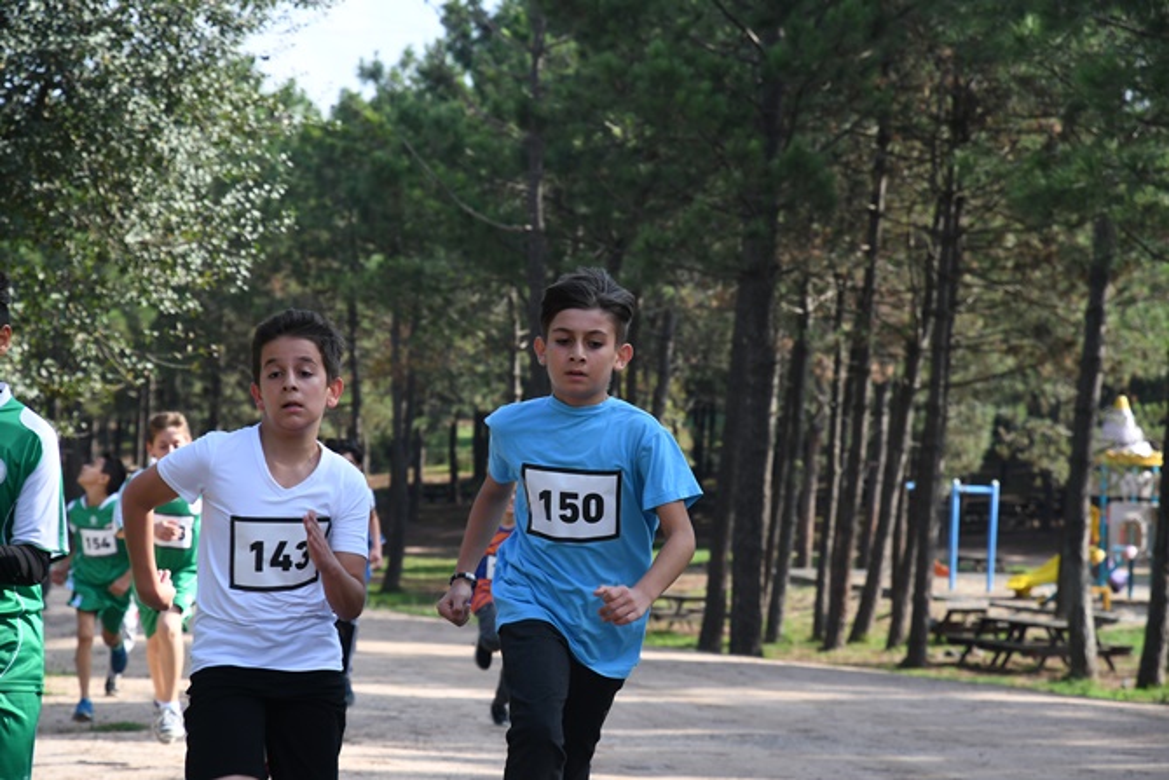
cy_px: 390
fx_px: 3897
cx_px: 584
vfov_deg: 11.4
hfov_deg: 17.1
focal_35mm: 120
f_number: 5.6
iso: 320
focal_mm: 80
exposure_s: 1/500
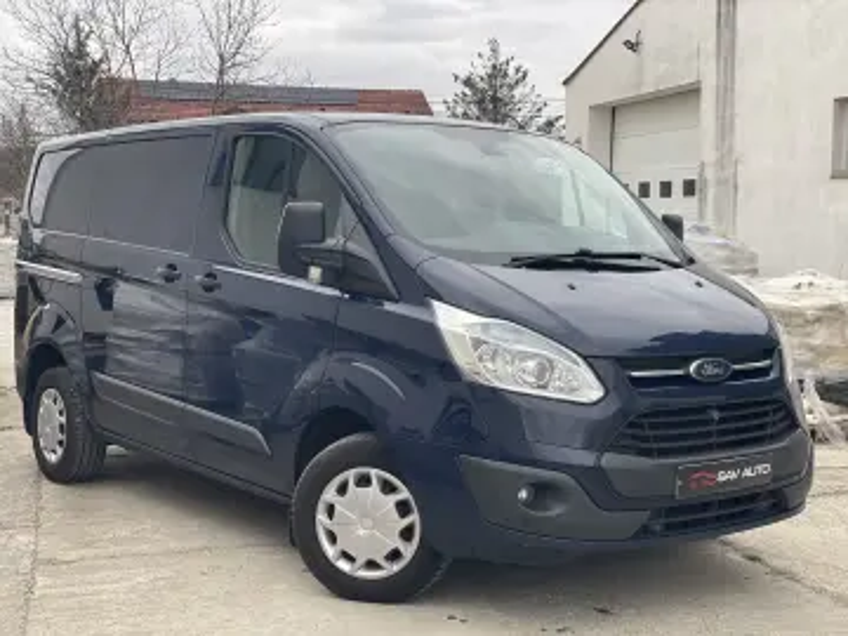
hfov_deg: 36.8
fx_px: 1274
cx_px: 424
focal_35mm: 52
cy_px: 318
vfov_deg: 28.0
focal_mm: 6
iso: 50
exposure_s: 1/122
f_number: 2
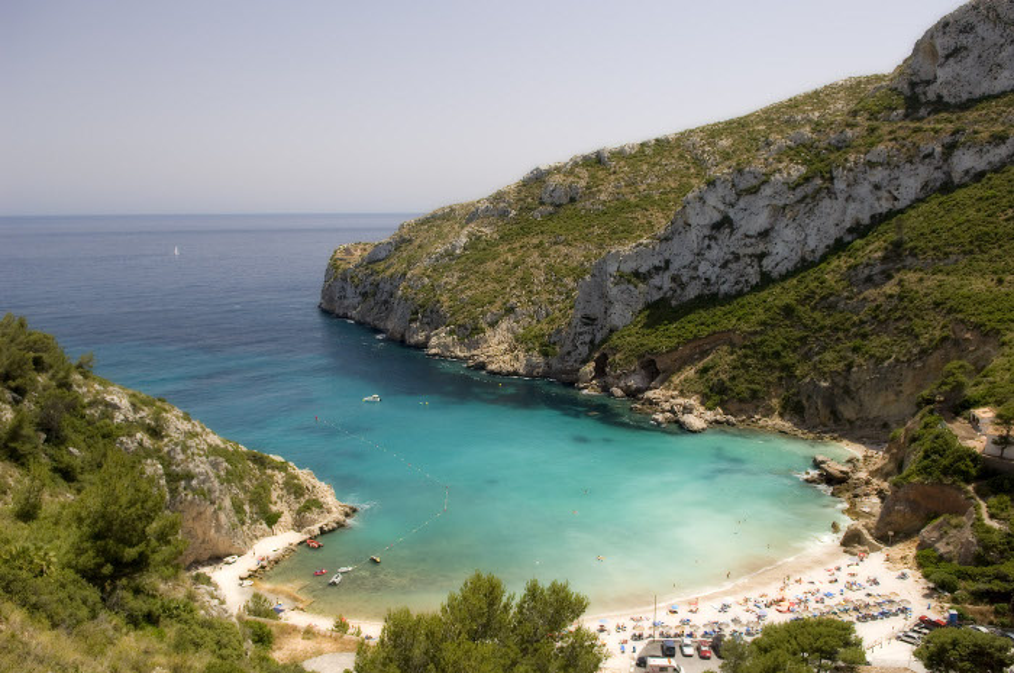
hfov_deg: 64.6
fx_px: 802
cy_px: 336
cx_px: 507
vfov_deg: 45.6
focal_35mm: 28
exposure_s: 1/125
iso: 100
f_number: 5.6
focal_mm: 19
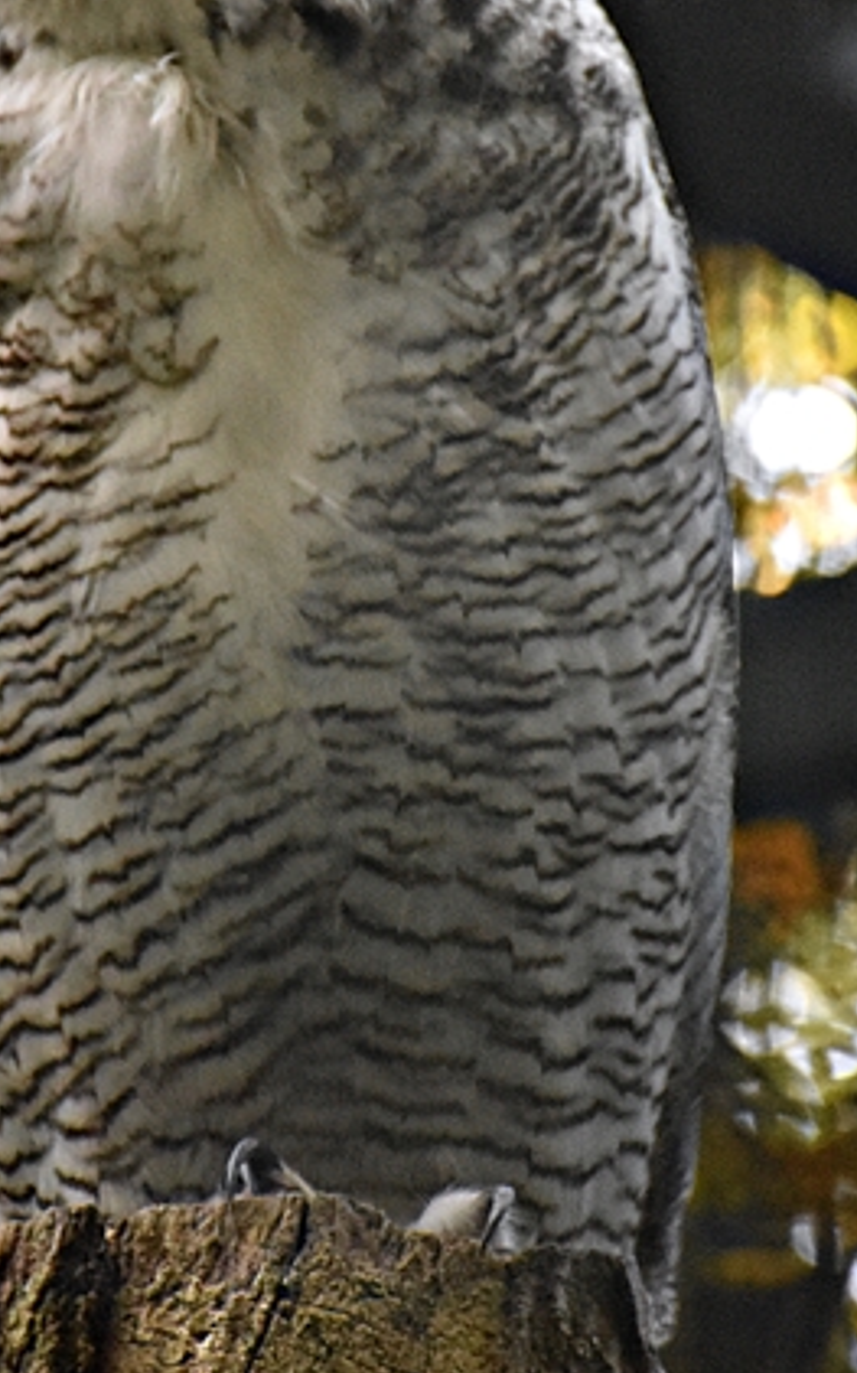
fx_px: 16112
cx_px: 179
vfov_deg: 4.9
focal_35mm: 431
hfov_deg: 3.0
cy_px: 308
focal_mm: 116
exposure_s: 1/125
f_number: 5.6
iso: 3600
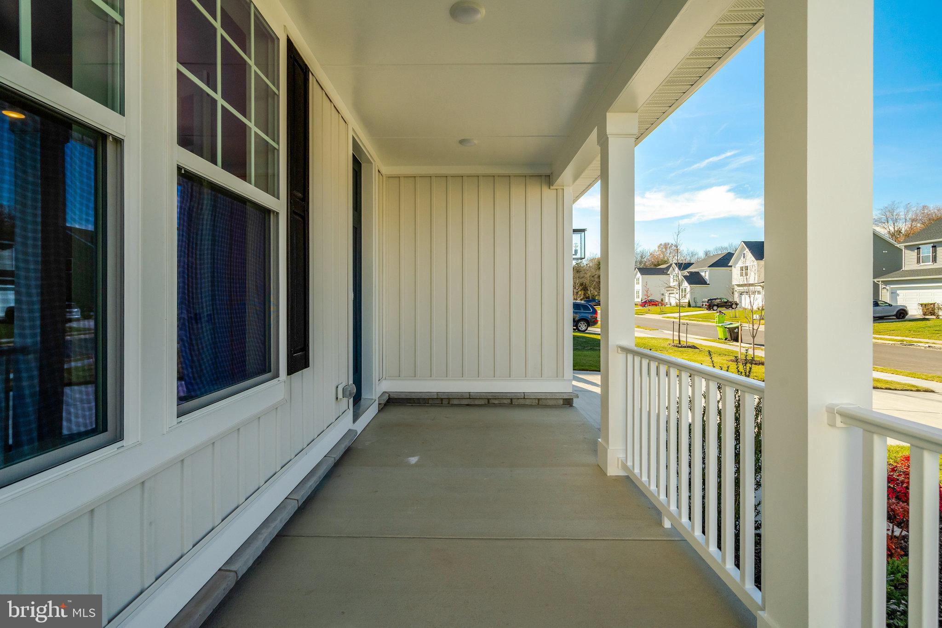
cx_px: 471
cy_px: 314
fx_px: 419
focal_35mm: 16
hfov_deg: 96.7
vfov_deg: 73.7
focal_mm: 16
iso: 1250
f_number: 8
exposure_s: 1/400
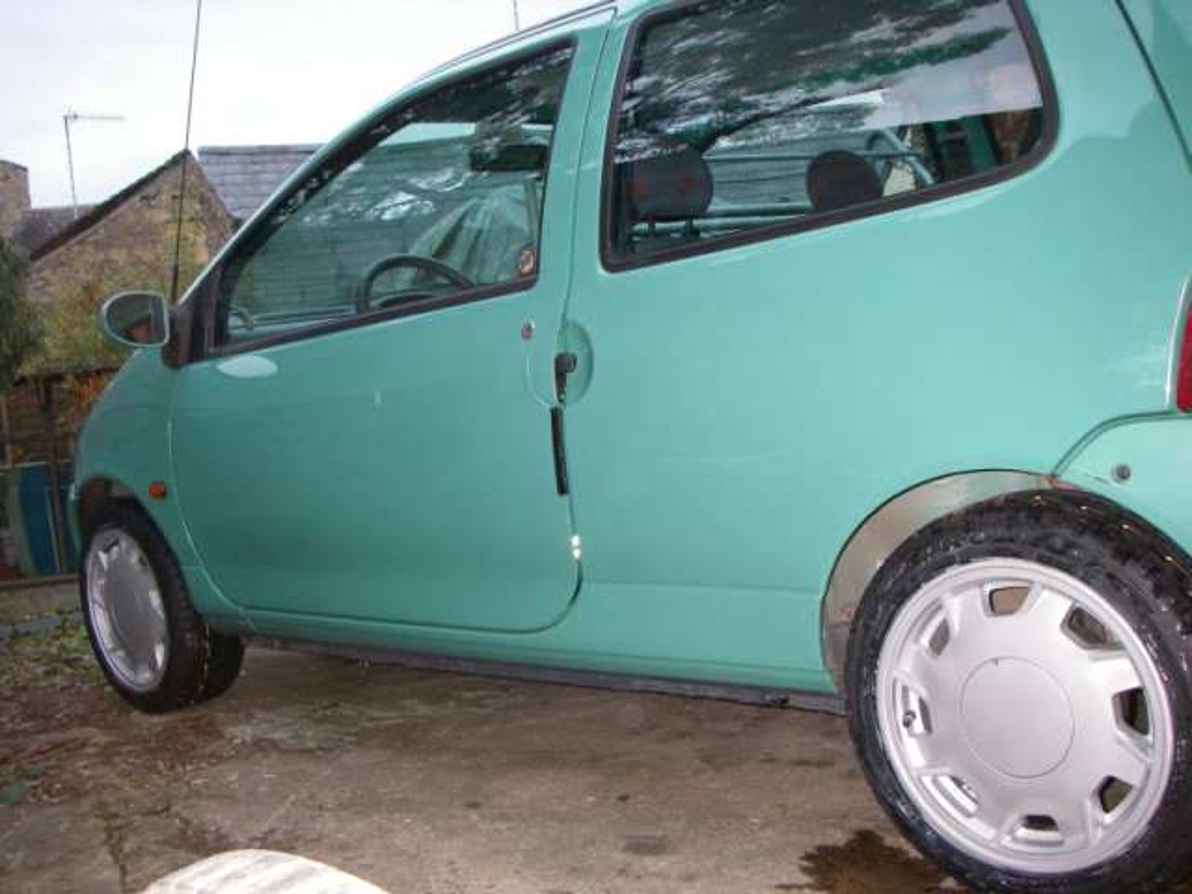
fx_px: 1309
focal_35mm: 38
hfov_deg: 49.0
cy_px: 447
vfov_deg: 37.7
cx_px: 596
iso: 250
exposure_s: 1/40
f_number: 3.3
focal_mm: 6.3
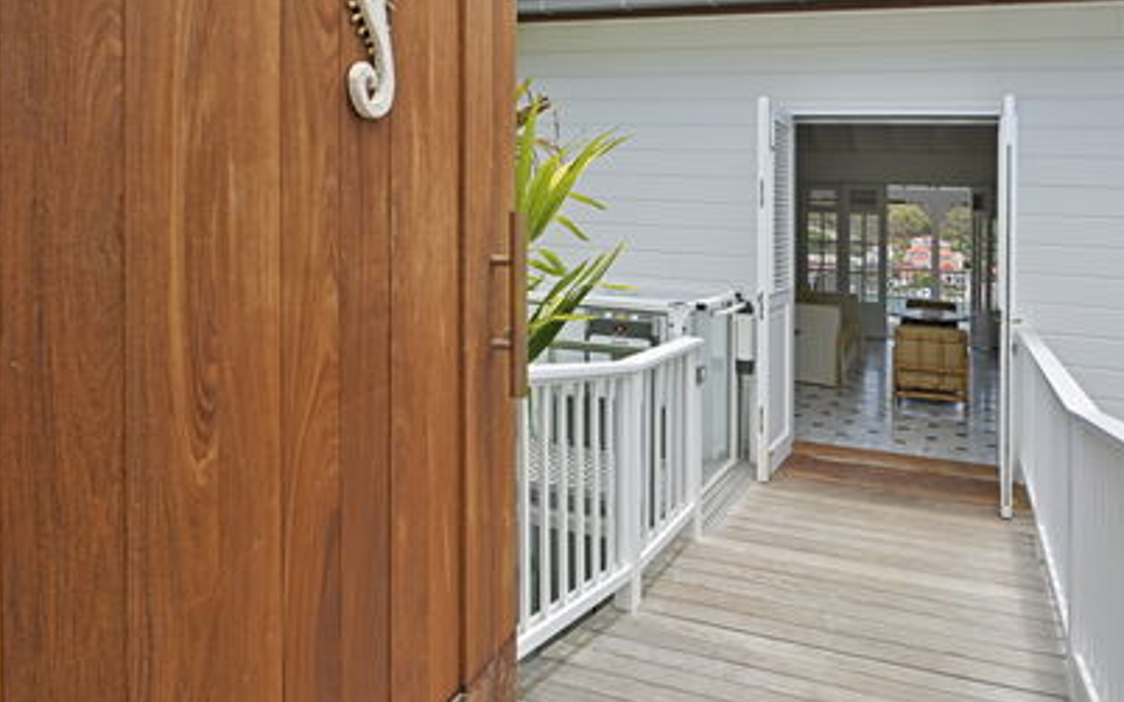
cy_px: 224
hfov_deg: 69.0
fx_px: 796
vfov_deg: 46.7
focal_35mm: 26
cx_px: 721
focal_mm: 19
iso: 100
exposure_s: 1/125
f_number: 9
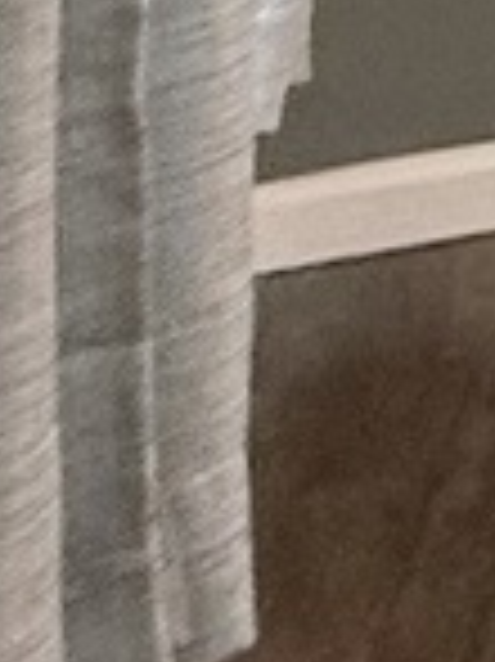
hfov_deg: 6.2
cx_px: 2516
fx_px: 2616
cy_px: -919
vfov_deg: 11.8
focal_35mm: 137
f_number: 2.2
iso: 400
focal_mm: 2.22
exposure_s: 1/120
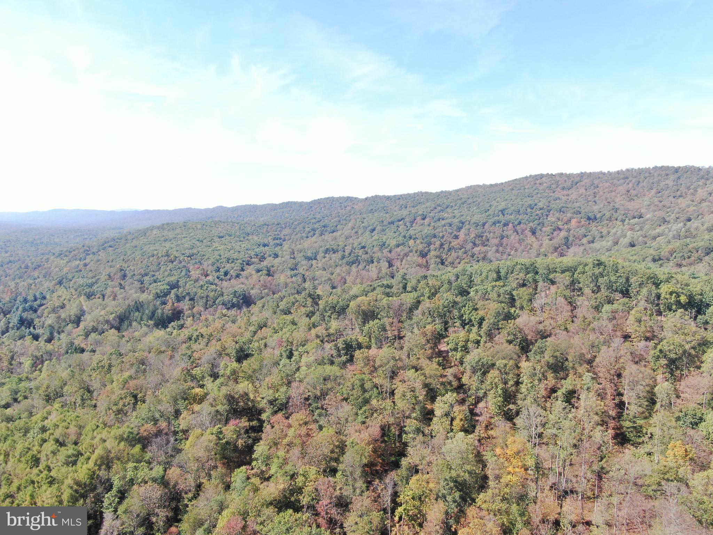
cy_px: 268
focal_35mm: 26
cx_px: 356
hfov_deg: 67.3
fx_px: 536
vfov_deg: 53.1
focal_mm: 4.58
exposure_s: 1/400
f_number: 2.9
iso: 100
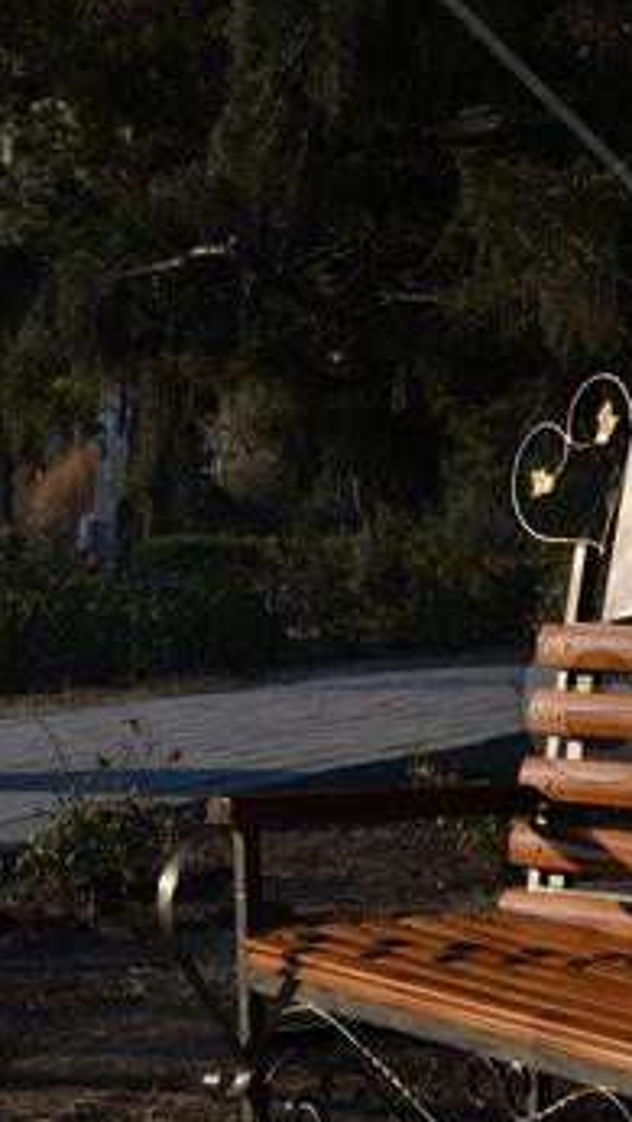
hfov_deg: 5.5
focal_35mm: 217
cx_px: 1147
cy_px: 700
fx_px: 6465
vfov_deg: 9.9
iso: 100
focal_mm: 55
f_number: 9
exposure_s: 1/320
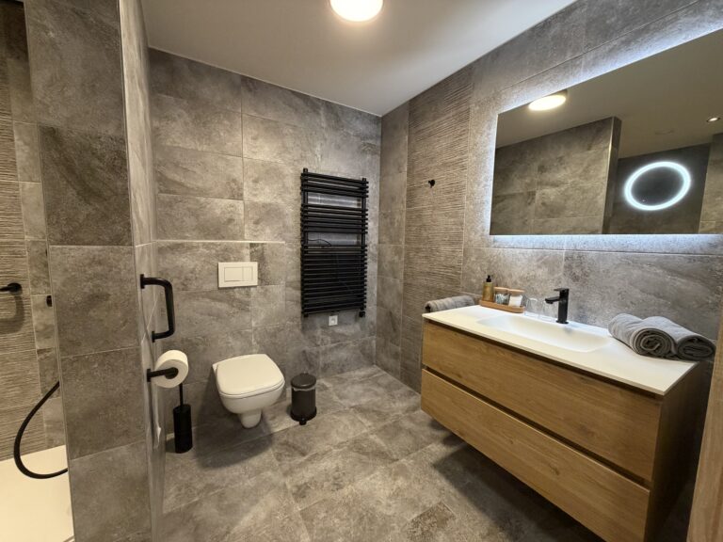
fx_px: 292
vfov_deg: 85.7
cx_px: 362
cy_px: 271
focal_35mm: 14
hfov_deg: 102.1
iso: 320
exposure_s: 1/50
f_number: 2.2
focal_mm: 2.22
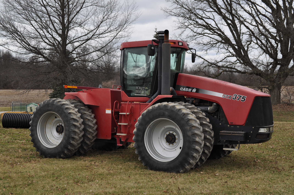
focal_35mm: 48
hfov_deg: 41.2
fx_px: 392
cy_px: 98
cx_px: 147
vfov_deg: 28.0
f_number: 8
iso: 200
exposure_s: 1/250
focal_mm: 32
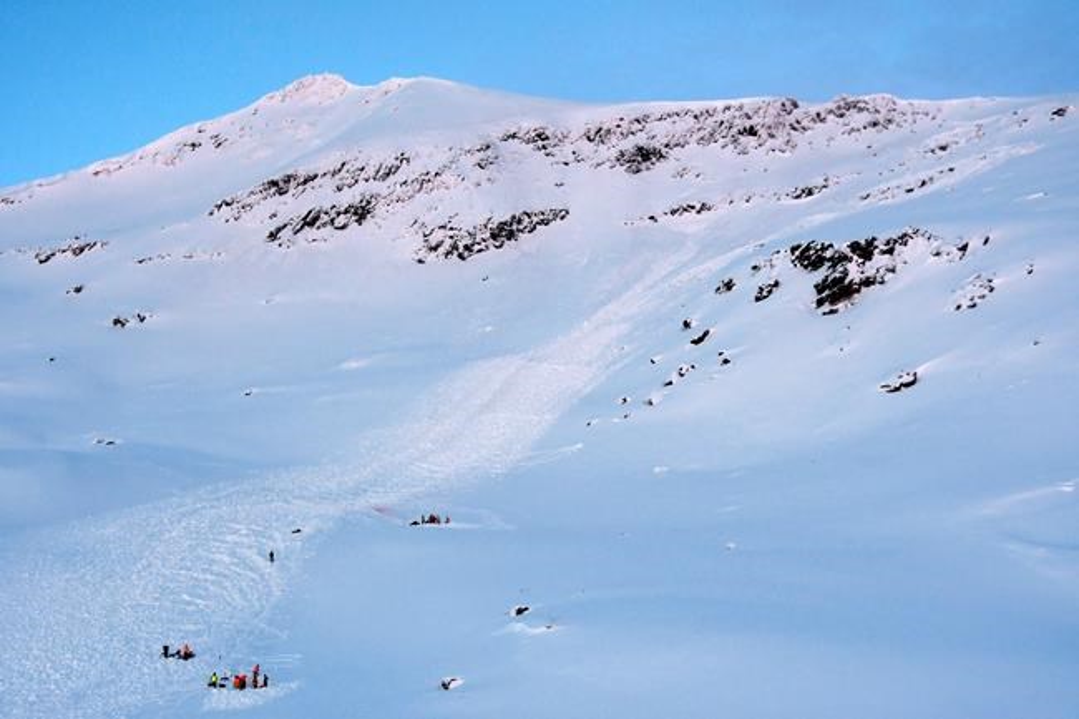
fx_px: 1079
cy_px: 360
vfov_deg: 36.9
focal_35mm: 36
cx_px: 540
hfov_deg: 53.1
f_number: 4
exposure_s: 1/400
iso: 800
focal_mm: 24
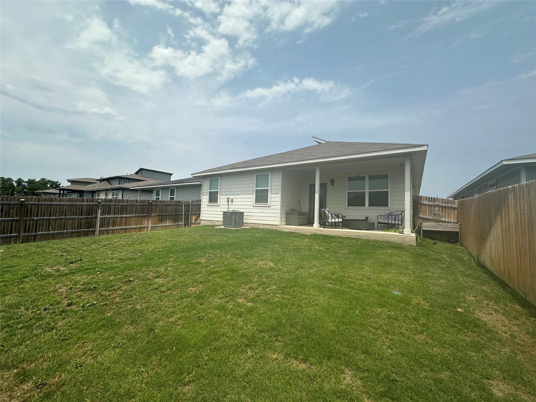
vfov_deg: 85.7
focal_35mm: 14
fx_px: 217
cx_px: 268
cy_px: 201
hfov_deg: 102.1
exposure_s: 1/2882
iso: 50
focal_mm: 2.22
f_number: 2.2
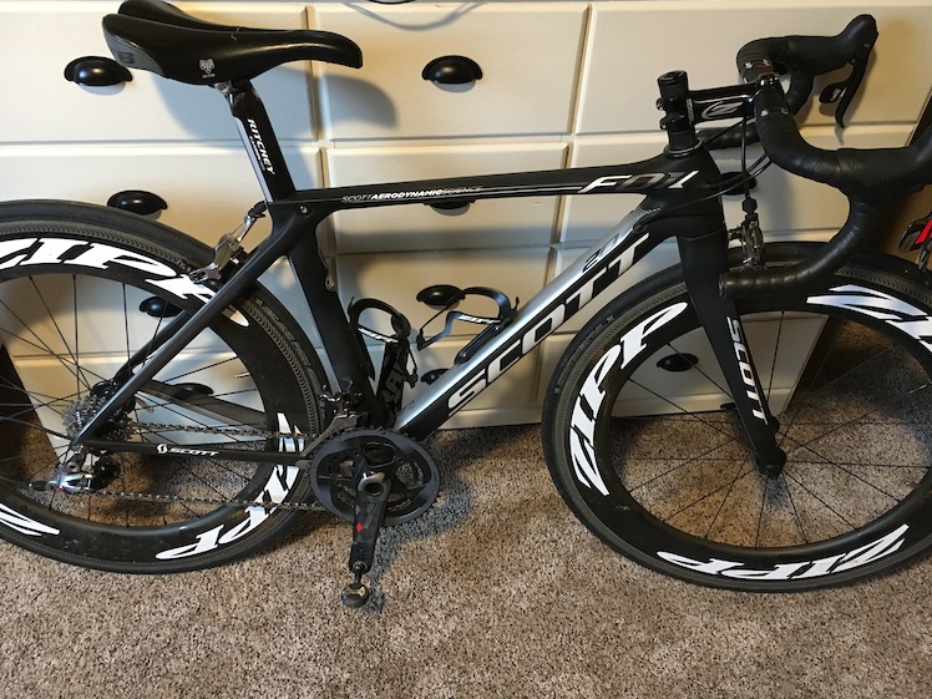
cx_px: 482
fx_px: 835
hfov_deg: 58.3
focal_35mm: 31
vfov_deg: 45.4
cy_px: 338
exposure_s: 1/20
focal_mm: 4.15
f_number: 2.2
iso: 200
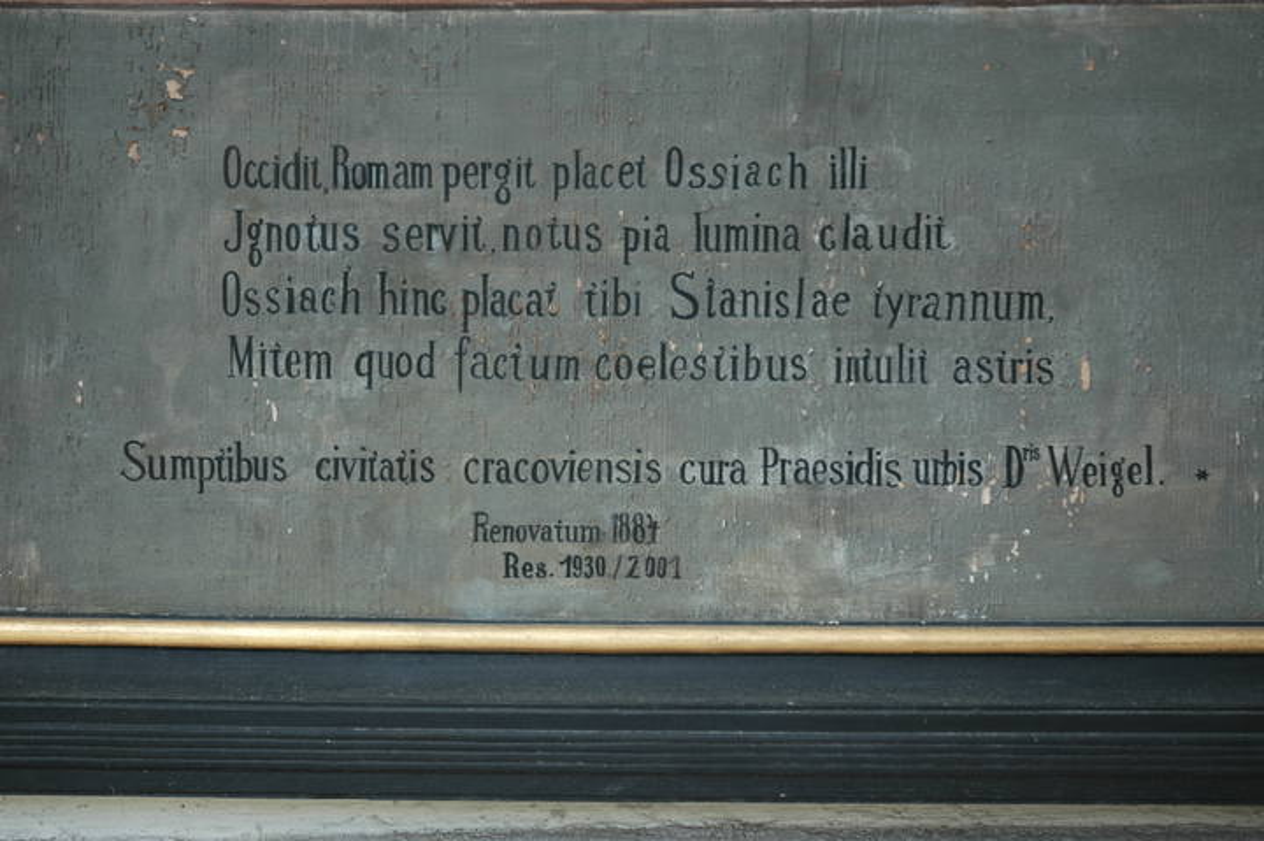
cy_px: 420
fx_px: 2105
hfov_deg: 33.4
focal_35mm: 60
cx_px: 632
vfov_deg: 22.6
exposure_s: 1/100
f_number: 5
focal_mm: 40
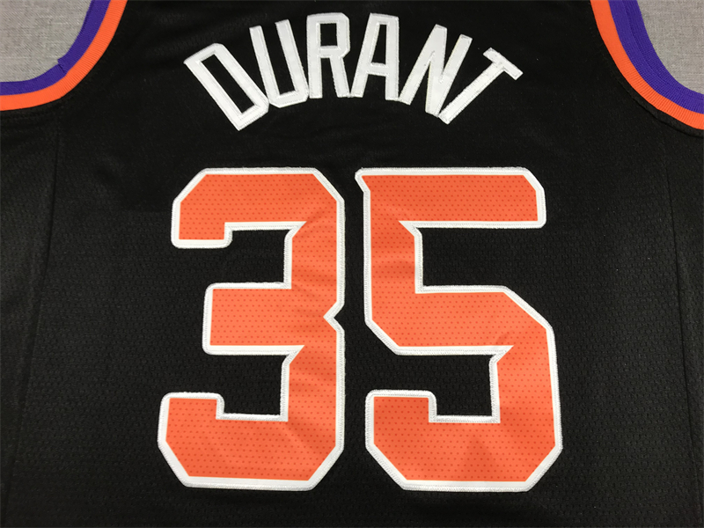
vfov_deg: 49.7
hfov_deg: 63.4
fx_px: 569
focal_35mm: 28
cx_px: 352
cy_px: 264
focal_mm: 3.99
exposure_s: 1/50
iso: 25
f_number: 1.8
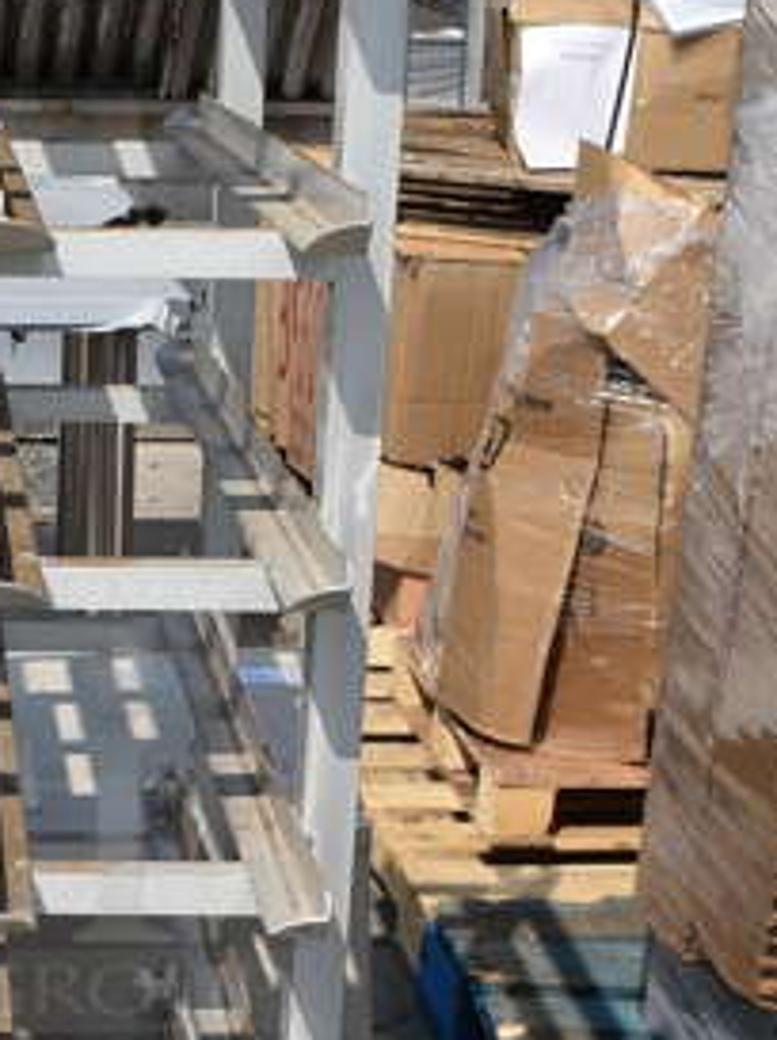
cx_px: -107
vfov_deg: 22.2
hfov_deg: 16.4
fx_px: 2610
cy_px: 832
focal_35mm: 87
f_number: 8
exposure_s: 1/400
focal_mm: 18
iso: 100
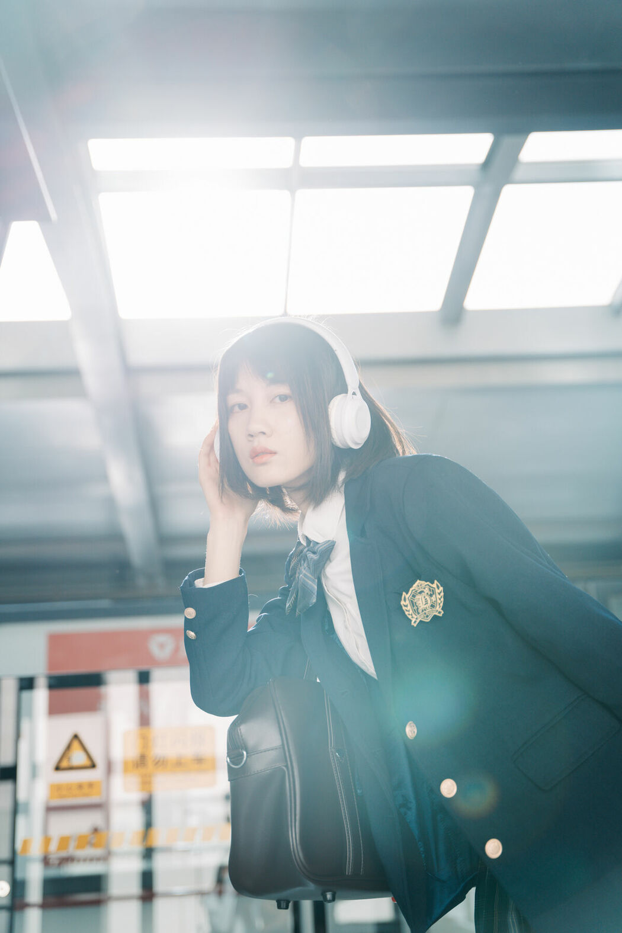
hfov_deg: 29.6
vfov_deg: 43.3
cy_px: 466
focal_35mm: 45
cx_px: 311
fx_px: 1177
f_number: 2.8
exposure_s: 1/400
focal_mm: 45.4
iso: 320
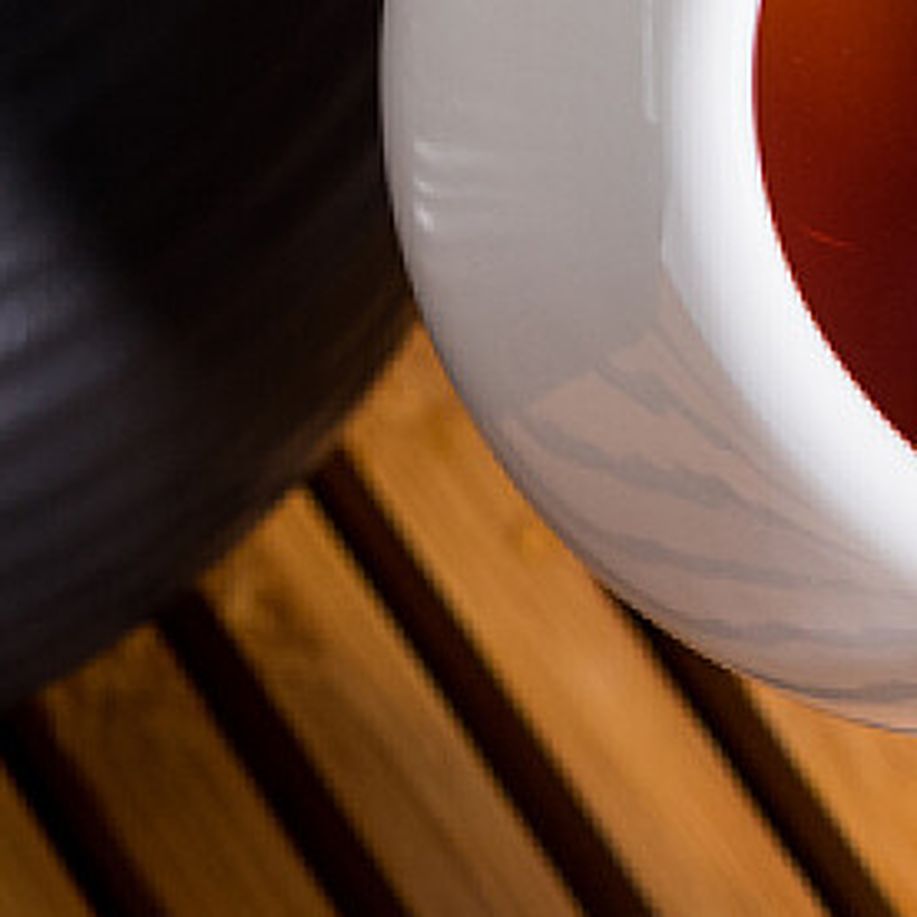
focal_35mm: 295
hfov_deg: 5.9
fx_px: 8841
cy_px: 1031
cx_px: 493
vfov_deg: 5.9
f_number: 5.6
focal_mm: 50
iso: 400
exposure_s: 1/200
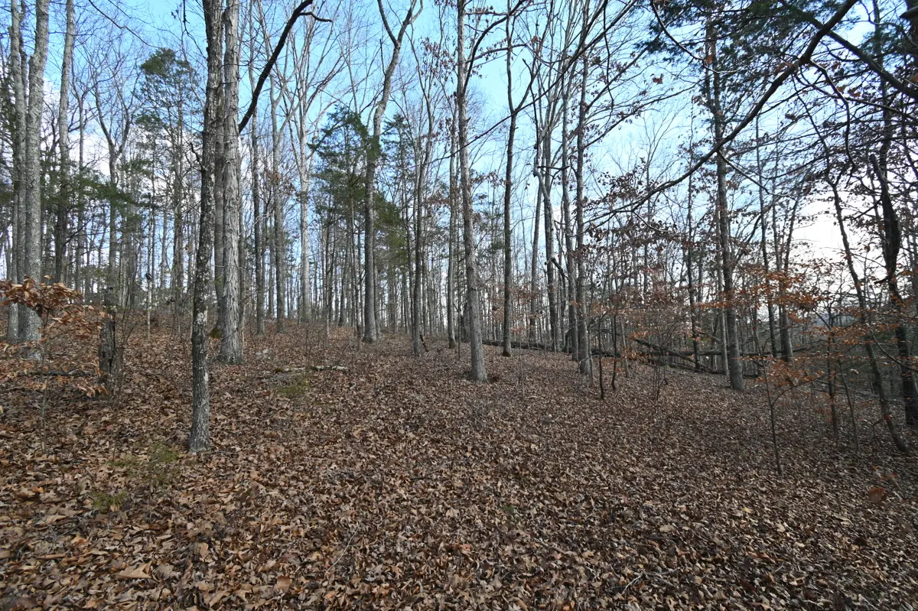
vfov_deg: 77.3
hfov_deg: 100.4
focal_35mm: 15
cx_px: 459
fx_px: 382
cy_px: 306
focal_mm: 10
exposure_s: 1/100
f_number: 5
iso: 100
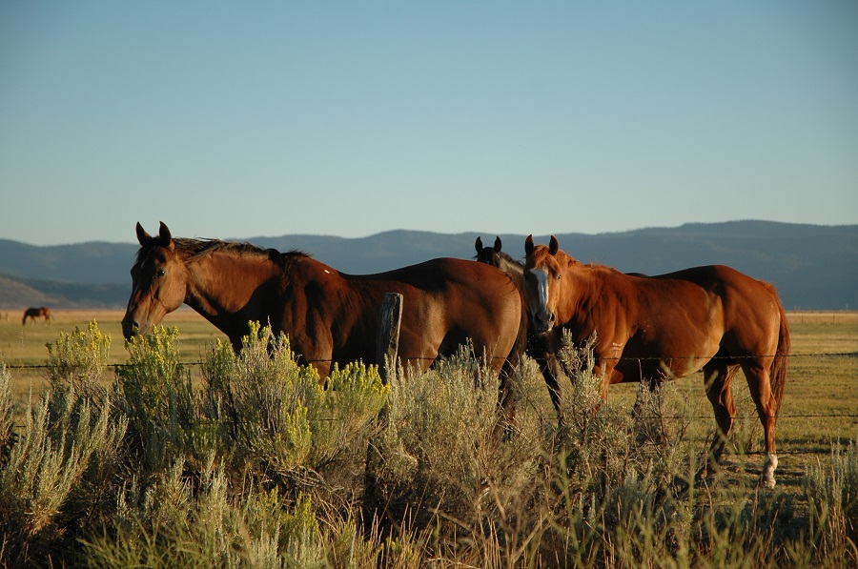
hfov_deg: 19.5
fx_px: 2498
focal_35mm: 105
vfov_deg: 13.0
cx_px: 429
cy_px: 284
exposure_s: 1/500
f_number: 4.5
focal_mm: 70
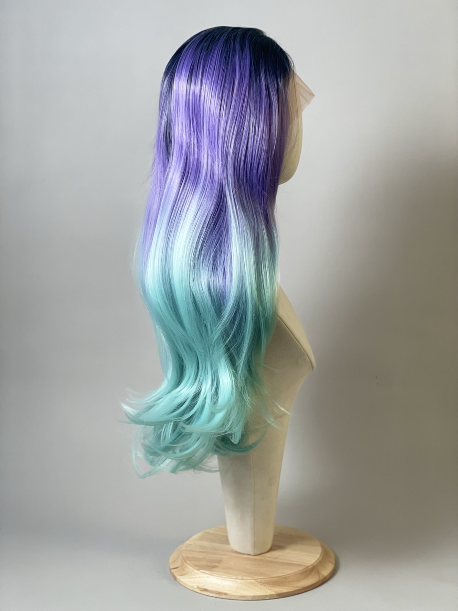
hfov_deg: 28.0
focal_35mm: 52
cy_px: 306
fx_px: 917
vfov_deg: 36.8
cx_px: 229
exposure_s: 1/122
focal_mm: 6
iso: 100
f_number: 2
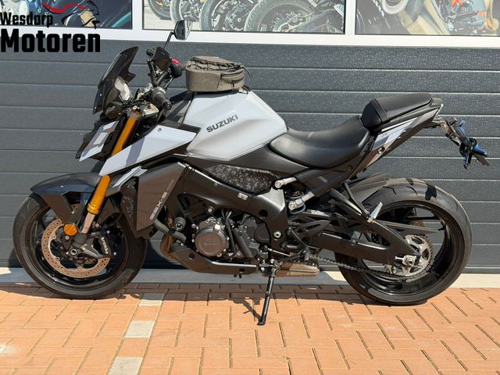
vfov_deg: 30.3
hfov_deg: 39.7
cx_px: 250
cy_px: 188
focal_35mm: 48
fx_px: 693
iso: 100
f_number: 1.78
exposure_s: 1/3704
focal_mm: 6.76
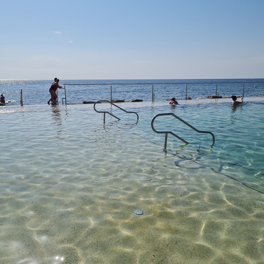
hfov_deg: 52.5
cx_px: 132
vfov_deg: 52.5
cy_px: 127
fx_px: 267
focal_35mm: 31
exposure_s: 1/7463
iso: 50
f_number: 1.8
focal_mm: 5.4
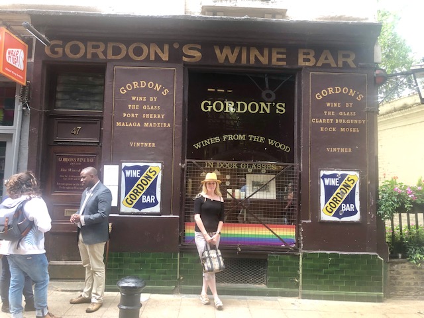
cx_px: 212
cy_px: 159
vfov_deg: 49.7
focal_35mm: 28
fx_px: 343
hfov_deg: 63.4
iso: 32
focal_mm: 3.99
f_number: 1.8
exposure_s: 1/30
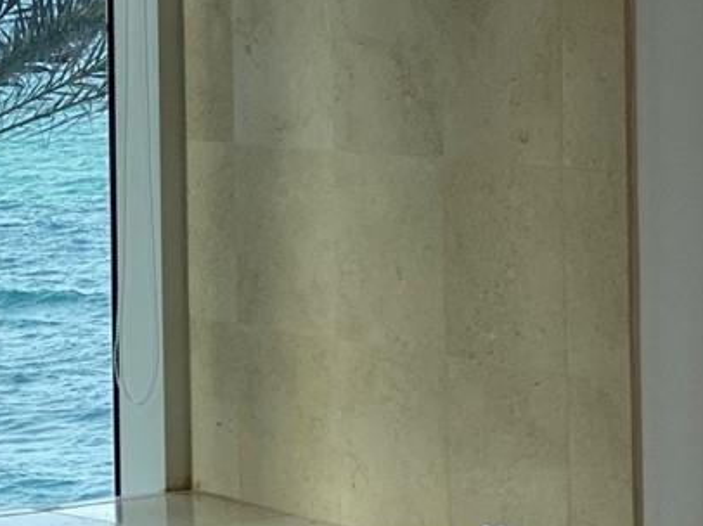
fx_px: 4161
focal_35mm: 205
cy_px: 253
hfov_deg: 9.3
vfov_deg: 7.2
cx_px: -518
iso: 32
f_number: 2
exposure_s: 1/122
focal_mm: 6
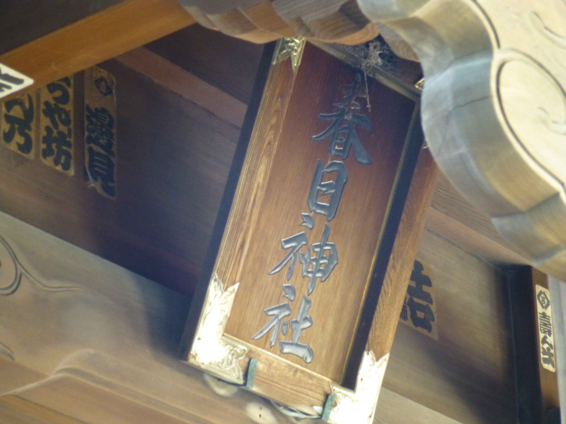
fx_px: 2780
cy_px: 212
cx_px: 283
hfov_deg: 11.6
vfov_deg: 8.7
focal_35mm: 170
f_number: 5.8
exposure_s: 1/13
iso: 640
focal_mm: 30.4
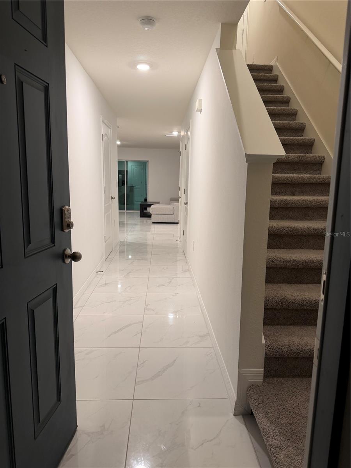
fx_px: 324
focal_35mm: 24
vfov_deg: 71.6
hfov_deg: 56.8
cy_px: 234
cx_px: 176
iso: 160
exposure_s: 1/60
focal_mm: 6.76
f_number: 1.78
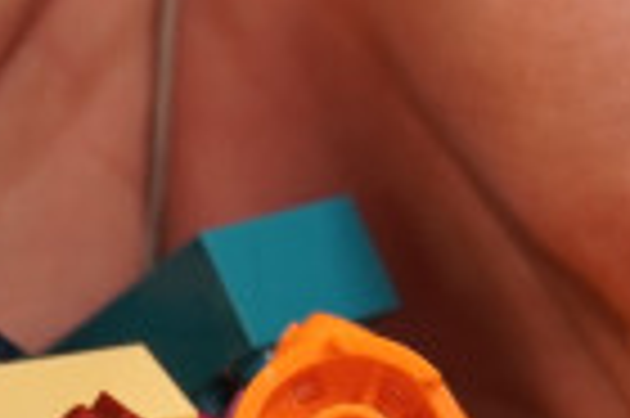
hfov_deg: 8.9
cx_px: 81
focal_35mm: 232
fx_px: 4053
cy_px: 510
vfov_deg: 5.9
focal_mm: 27
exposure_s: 1/60
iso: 500
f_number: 4.5
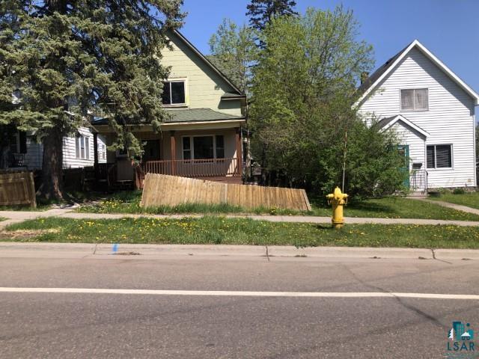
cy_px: 180
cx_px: 240
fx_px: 387
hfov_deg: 63.4
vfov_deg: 49.7
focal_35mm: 28
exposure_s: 1/1372
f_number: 1.8
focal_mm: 3.99
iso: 20
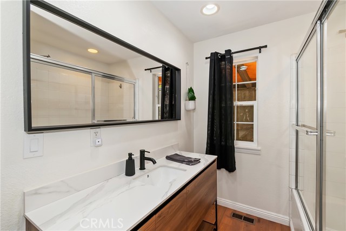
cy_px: 116
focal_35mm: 15
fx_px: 144
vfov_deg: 77.4
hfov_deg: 100.4
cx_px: 173
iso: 400
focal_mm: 10
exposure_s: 1/30
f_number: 8
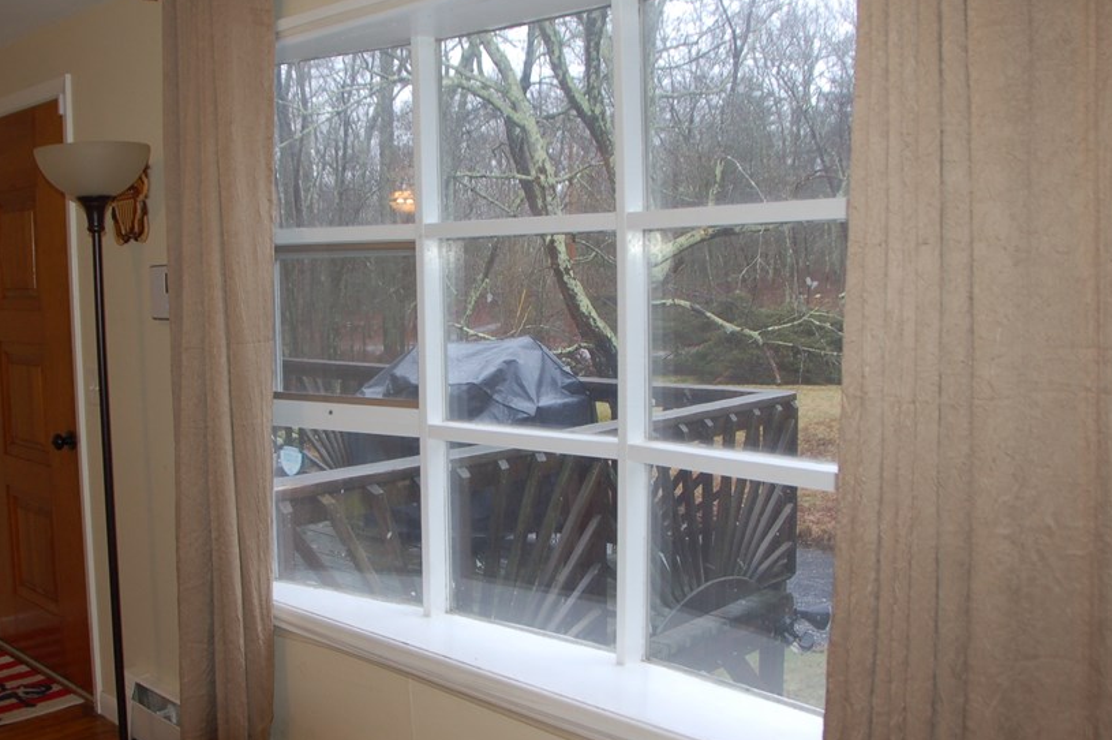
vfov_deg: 36.8
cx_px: 474
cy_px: 322
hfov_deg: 53.0
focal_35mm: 36
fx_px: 1111
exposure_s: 1/60
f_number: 3.5
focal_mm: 18
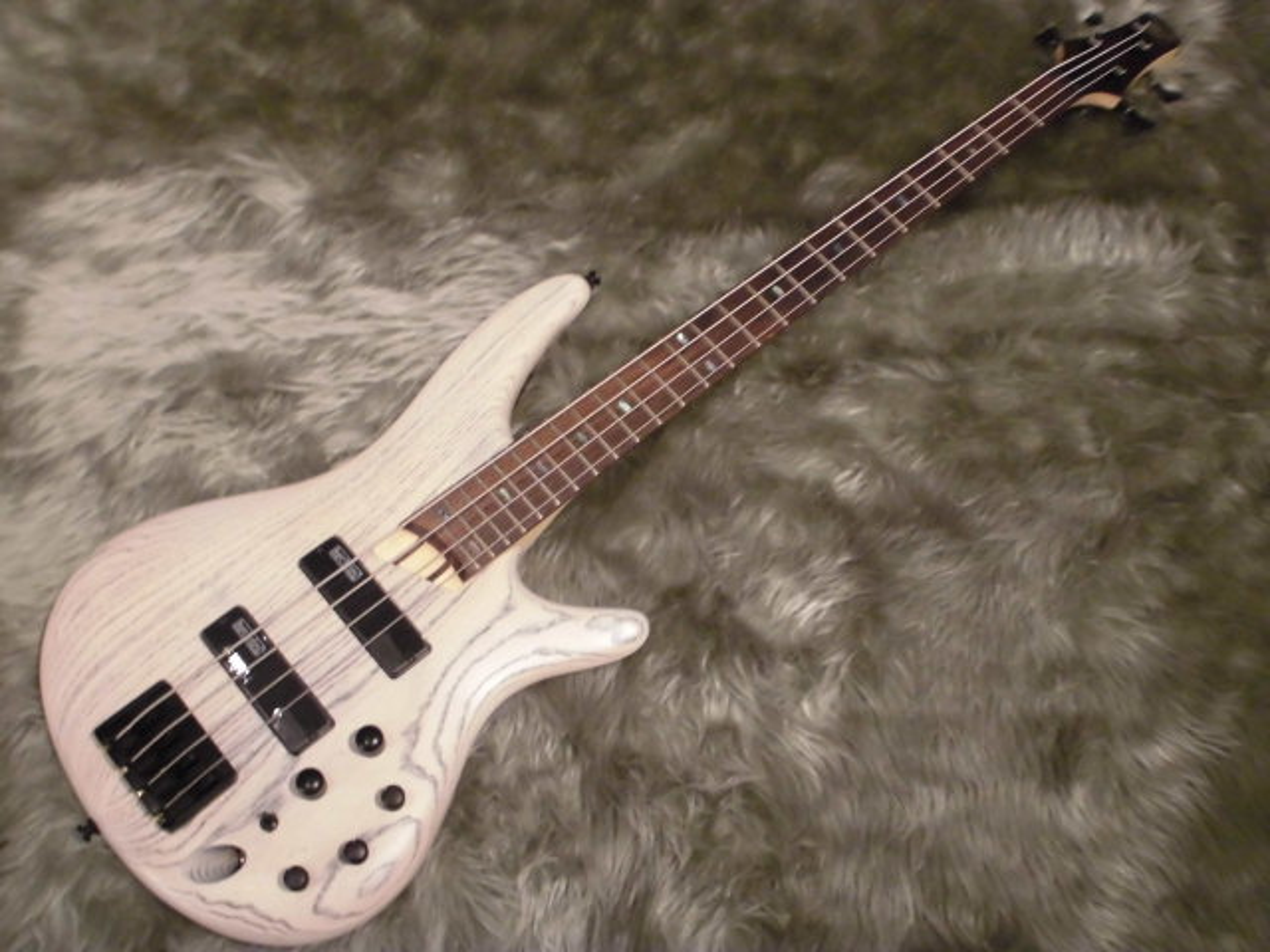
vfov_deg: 37.7
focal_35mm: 38
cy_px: 476
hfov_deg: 49.0
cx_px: 635
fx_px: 1394
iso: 400
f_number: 4.2
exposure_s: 1/3.33
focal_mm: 6.9
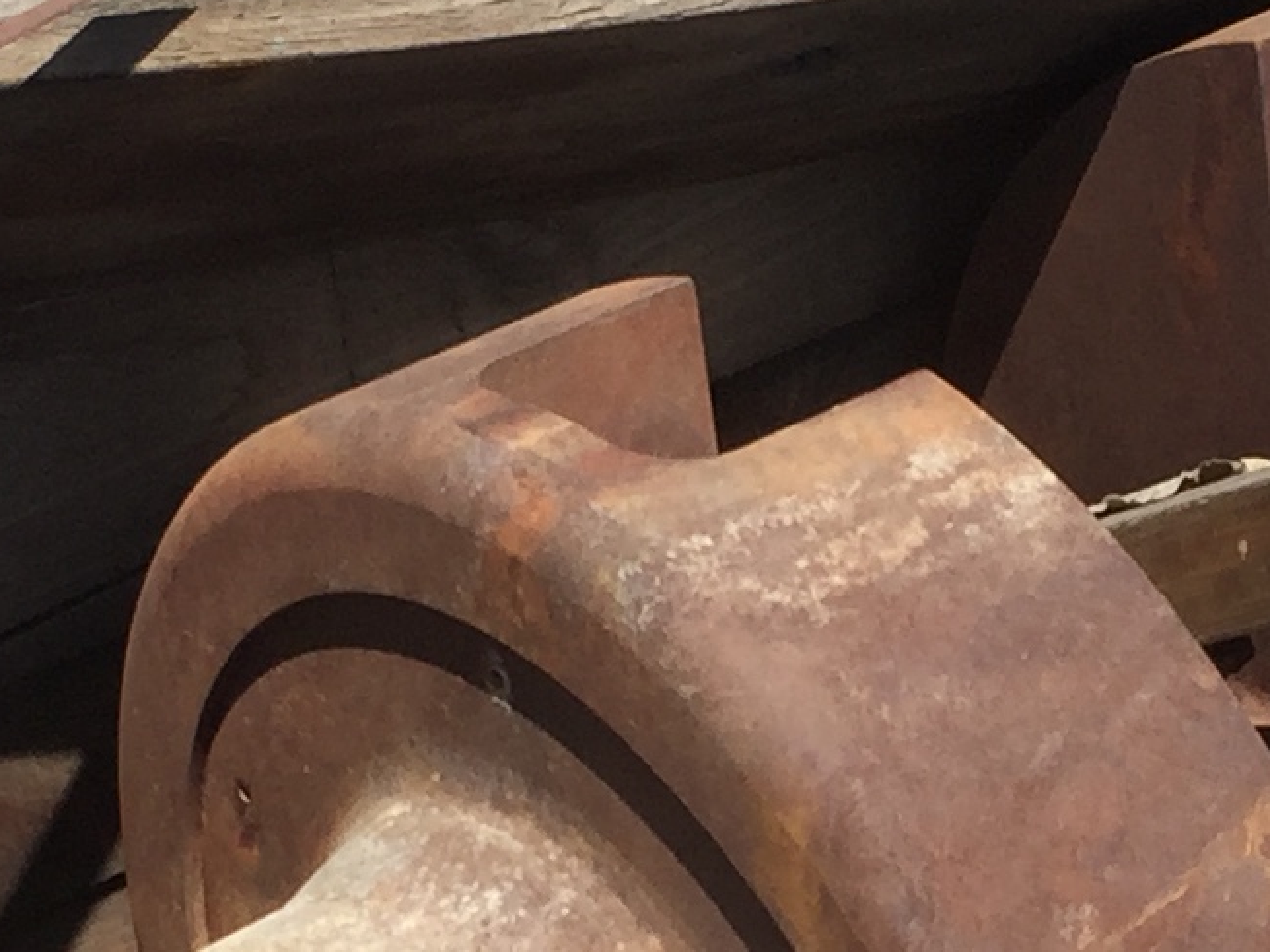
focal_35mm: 145
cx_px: 912
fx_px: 5321
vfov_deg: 10.2
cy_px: 845
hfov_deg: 13.6
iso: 32
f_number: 2.2
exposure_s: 1/2475
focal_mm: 4.15
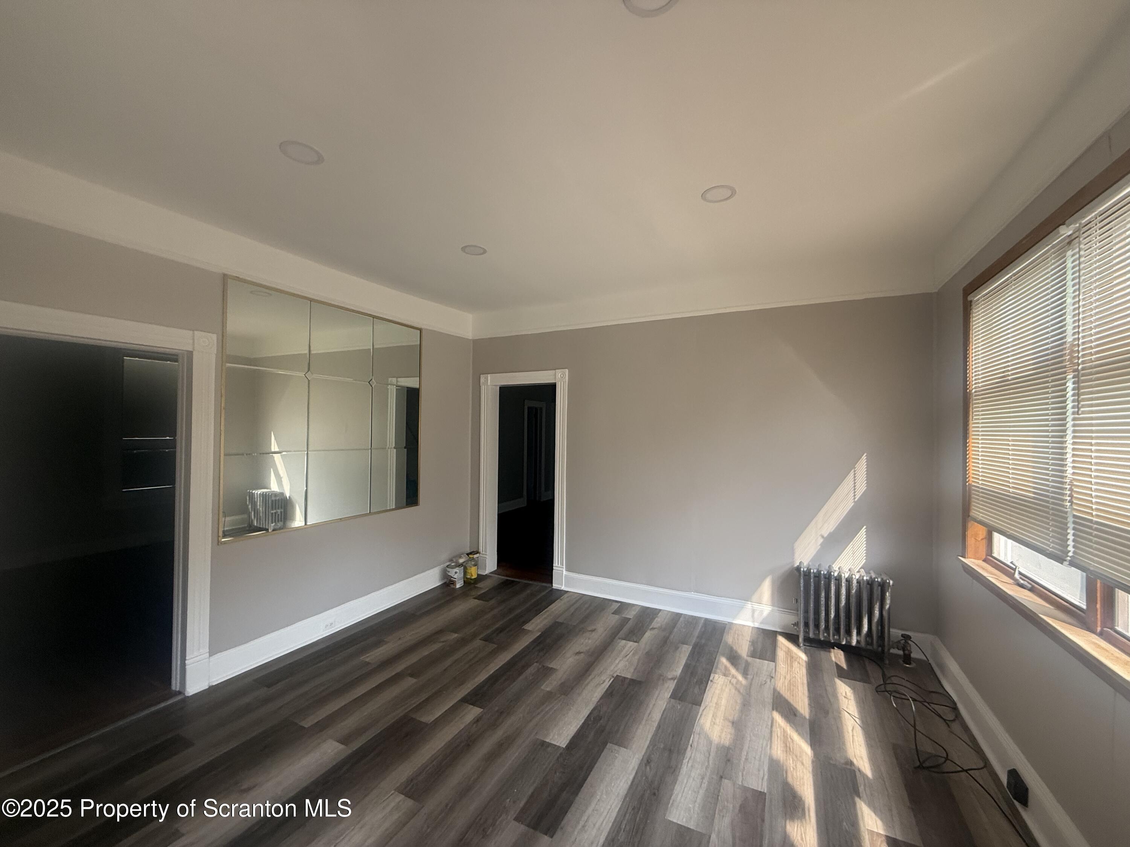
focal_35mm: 14
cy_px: 424
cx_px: 565
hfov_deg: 102.1
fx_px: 457
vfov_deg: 85.7
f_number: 2.2
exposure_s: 1/99
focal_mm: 2.22
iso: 125
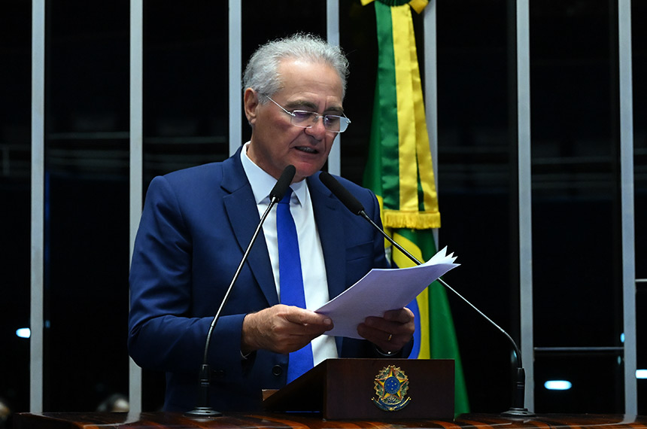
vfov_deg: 11.3
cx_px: 324
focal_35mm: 121
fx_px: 2171
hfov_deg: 17.0
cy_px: 214
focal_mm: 81
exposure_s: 1/125
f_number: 5
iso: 5000
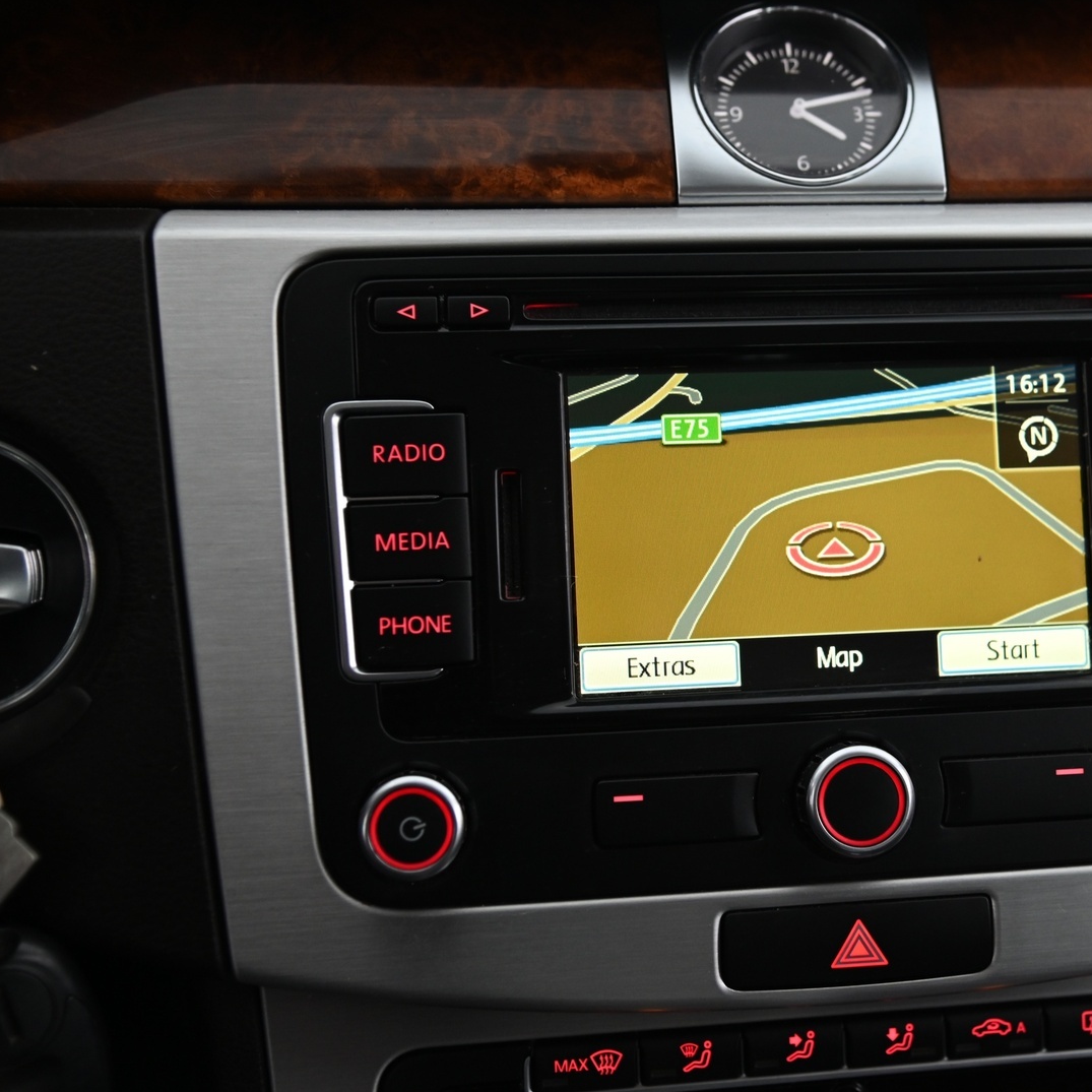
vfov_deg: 29.1
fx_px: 2106
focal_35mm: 59
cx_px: 760
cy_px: 544
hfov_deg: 28.8
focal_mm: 46
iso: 2000
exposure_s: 1/25
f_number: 4
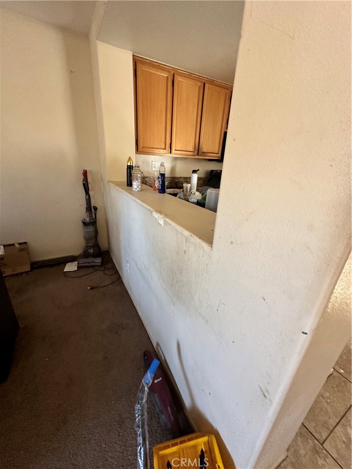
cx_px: 176
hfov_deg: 85.7
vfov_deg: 102.1
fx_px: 190
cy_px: 234
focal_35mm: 14
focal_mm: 2.22
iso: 400
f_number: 2.2
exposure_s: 1/60
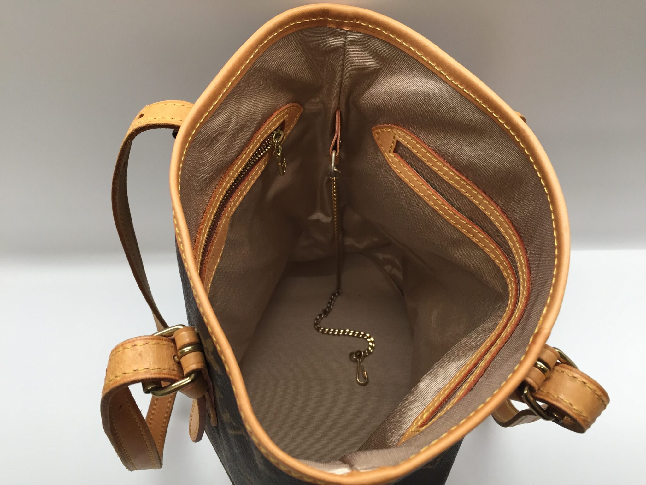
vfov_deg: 48.2
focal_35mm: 29
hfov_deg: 61.7
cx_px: 323
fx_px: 541
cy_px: 242
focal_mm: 4.15
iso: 40
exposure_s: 1/30
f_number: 2.2
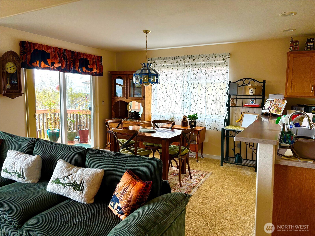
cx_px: 158
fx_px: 237
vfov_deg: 53.1
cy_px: 118
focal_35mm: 26
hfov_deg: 67.3
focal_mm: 5.96
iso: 125
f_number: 1.6
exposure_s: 1/121
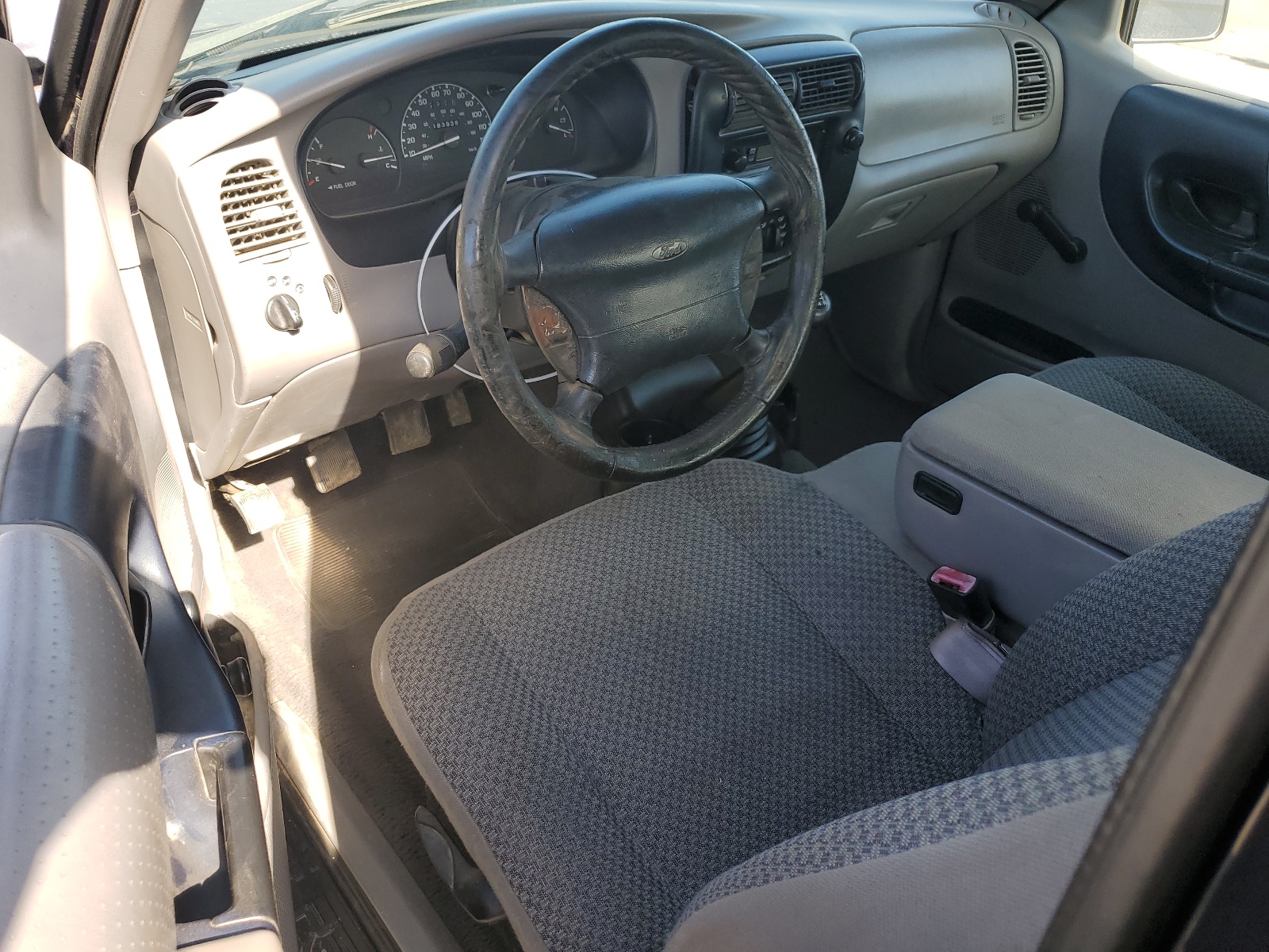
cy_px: 476
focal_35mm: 26
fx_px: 953
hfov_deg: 67.3
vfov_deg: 53.1
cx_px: 634
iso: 50
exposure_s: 1/455
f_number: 1.5
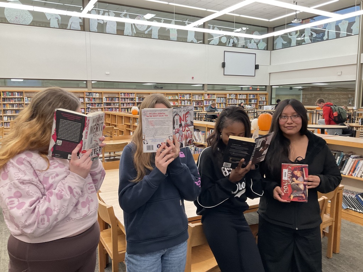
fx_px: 304
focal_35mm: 29
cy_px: 136
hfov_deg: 61.7
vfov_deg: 48.2
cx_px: 182
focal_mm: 3
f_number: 1.8
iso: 64
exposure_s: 1/60
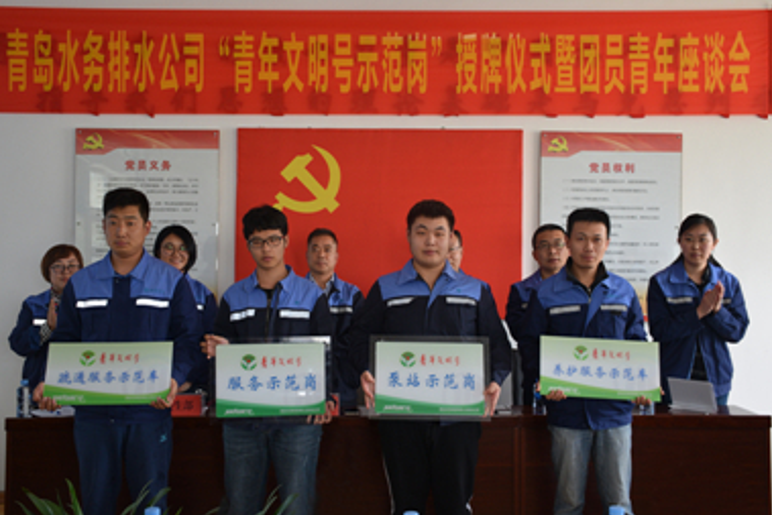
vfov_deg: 35.1
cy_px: 251
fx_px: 815
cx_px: 367
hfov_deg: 50.7
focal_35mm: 38
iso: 500
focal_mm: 24
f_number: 4
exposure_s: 1/60
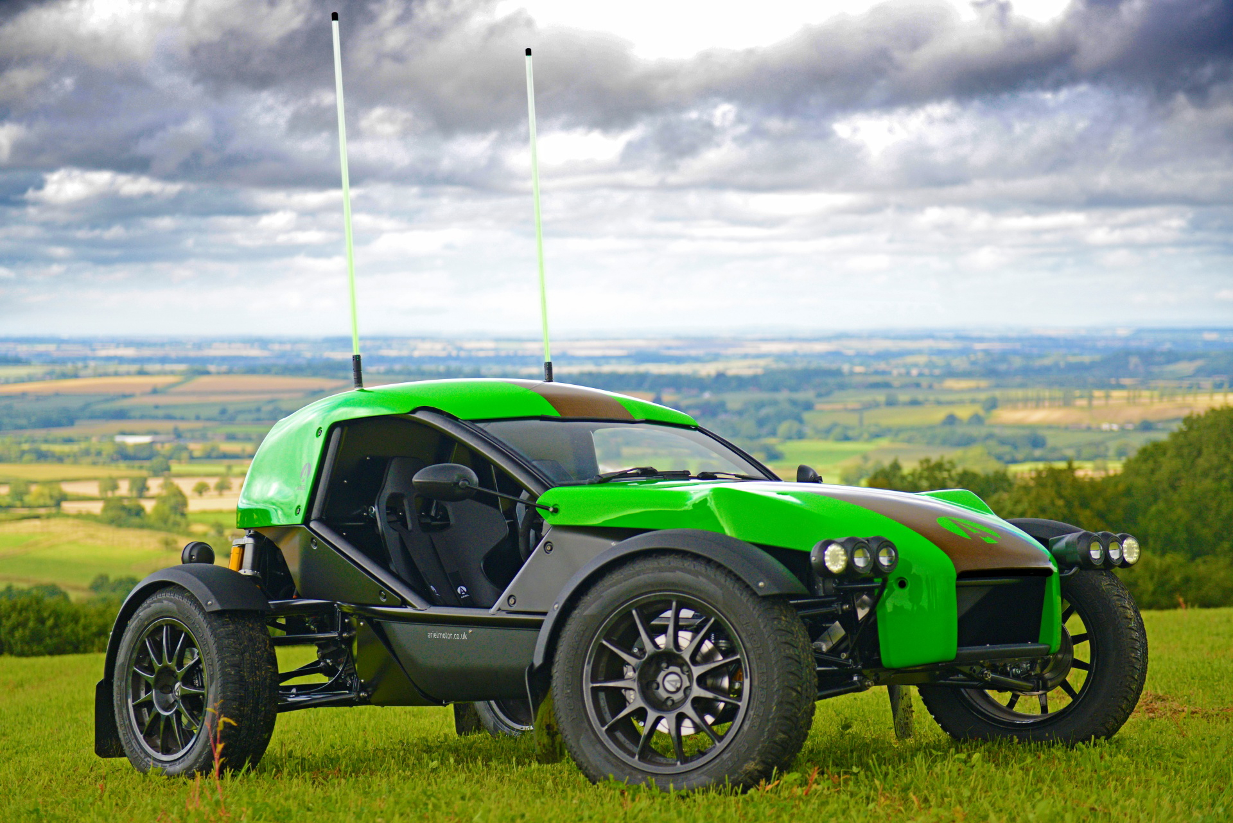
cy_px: 412
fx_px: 2261
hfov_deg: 30.5
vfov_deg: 20.6
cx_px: 616
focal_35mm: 66
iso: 1000
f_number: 2.8
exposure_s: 1/2000
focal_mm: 66
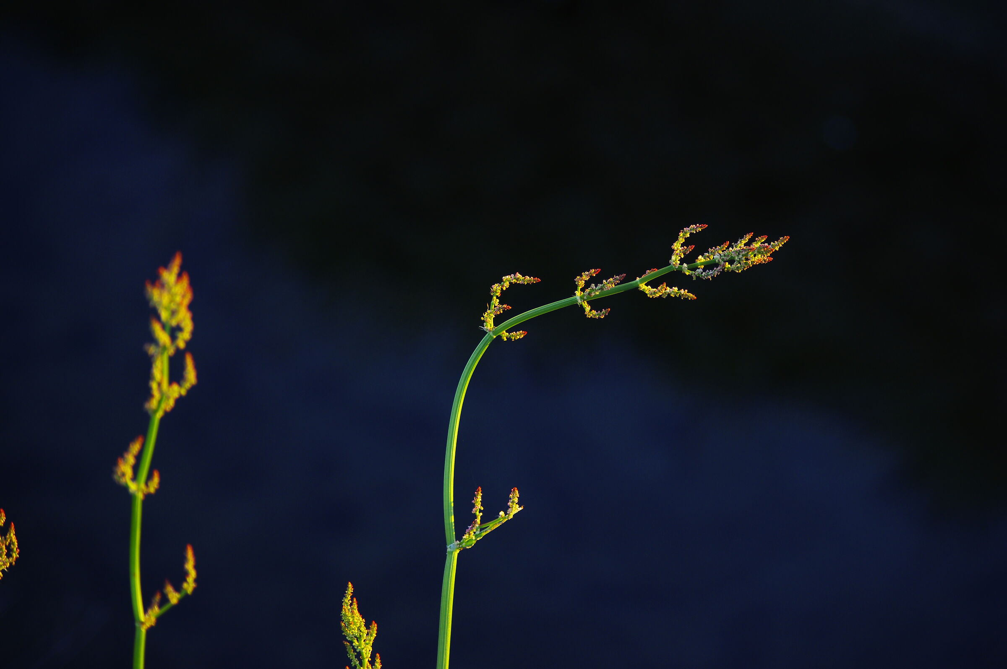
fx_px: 4107
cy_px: 334
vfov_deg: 9.3
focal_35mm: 147
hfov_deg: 14.0
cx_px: 504
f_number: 4
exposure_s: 1/125
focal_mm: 97.5
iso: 200
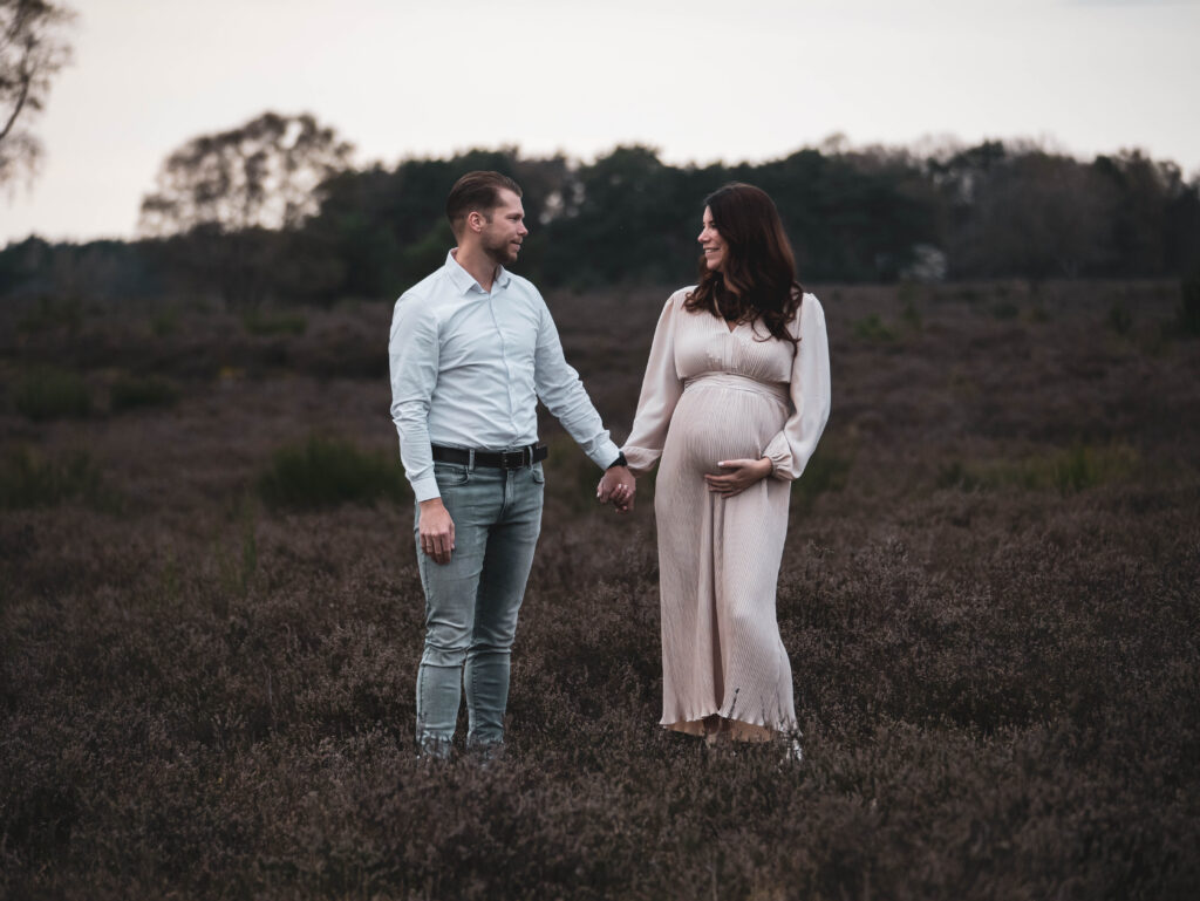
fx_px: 8809
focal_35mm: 254
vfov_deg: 5.9
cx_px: 600
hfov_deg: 7.8
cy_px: 450
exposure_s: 1/500
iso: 640
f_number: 3.7
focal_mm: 127
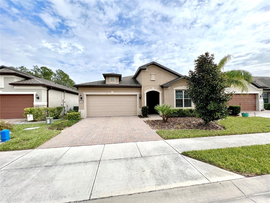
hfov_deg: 106.2
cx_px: 135
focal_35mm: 13
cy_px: 102
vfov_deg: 89.9
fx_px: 101
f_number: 1.8
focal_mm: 1.57
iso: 32
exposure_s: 1/1119
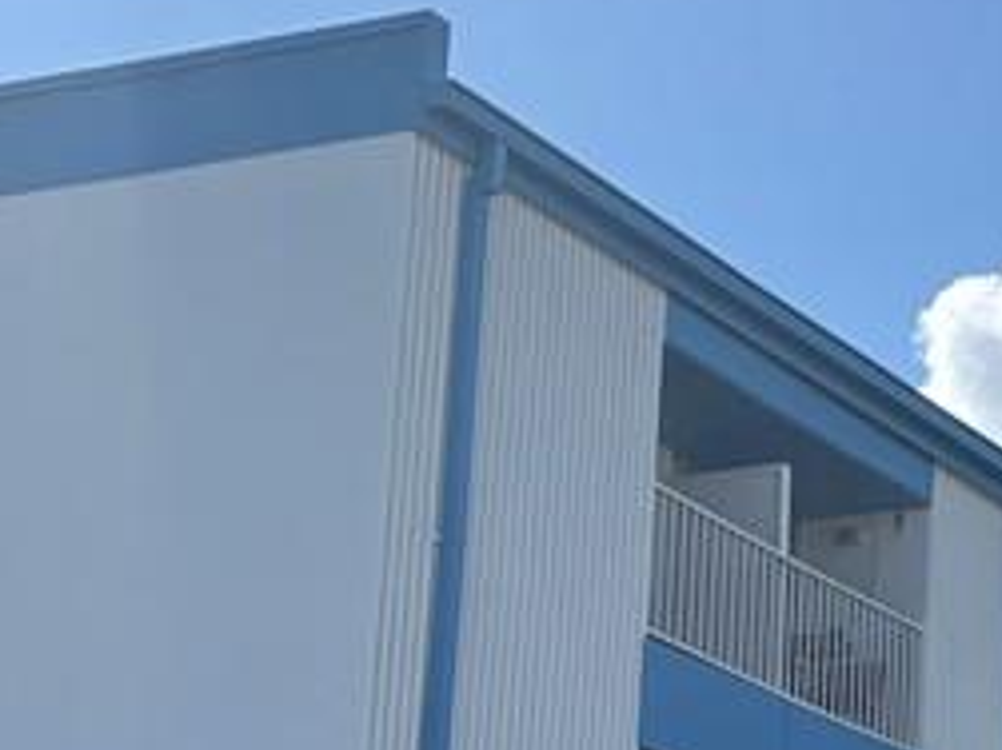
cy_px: 898
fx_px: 3067
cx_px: 1401
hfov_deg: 17.1
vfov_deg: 13.6
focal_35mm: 106
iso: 50
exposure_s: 1/5348
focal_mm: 5.96
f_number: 1.6
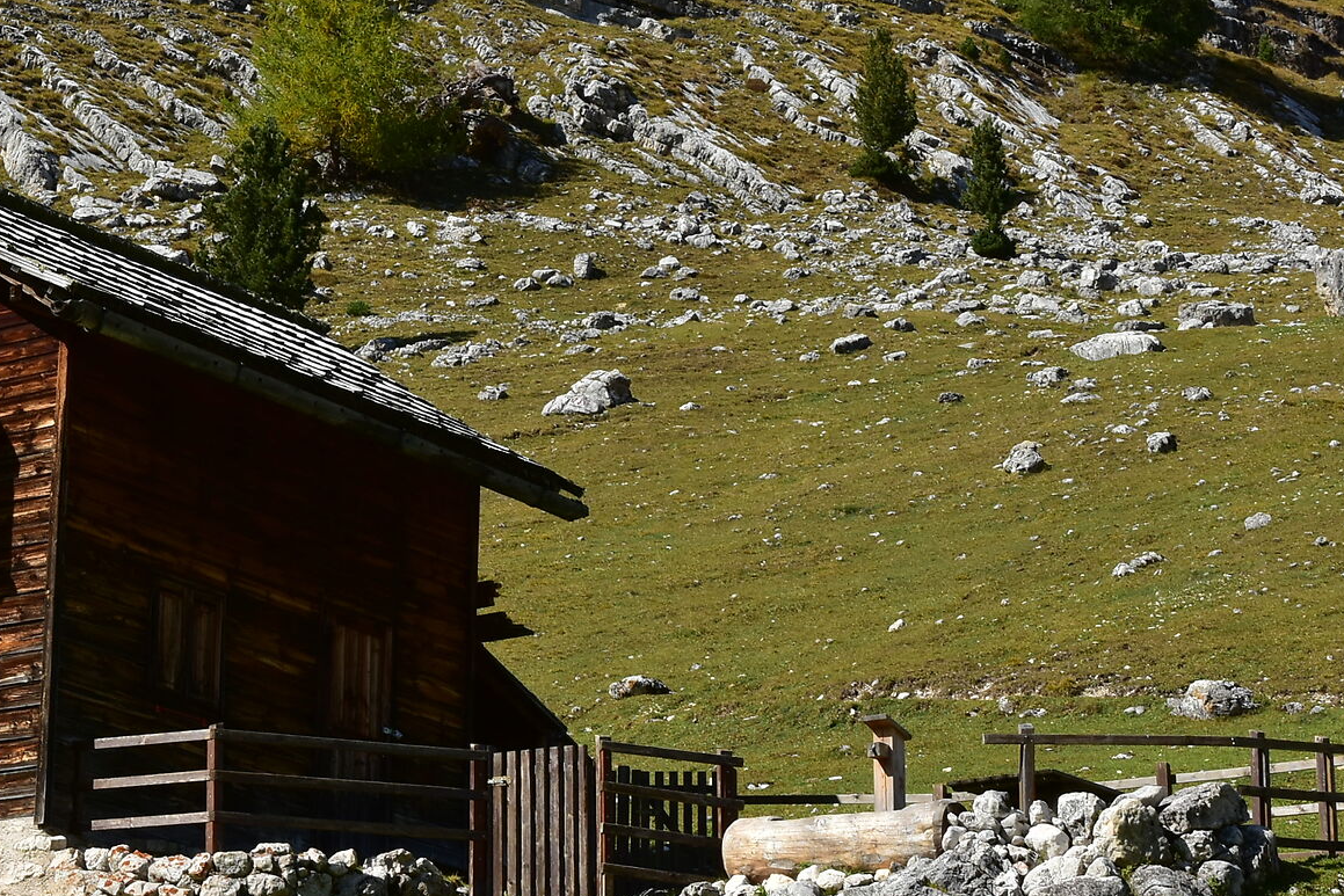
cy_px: 162
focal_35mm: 118
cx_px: 448
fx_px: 4406
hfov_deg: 17.3
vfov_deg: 11.6
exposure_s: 1/250
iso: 200
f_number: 11
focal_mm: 38
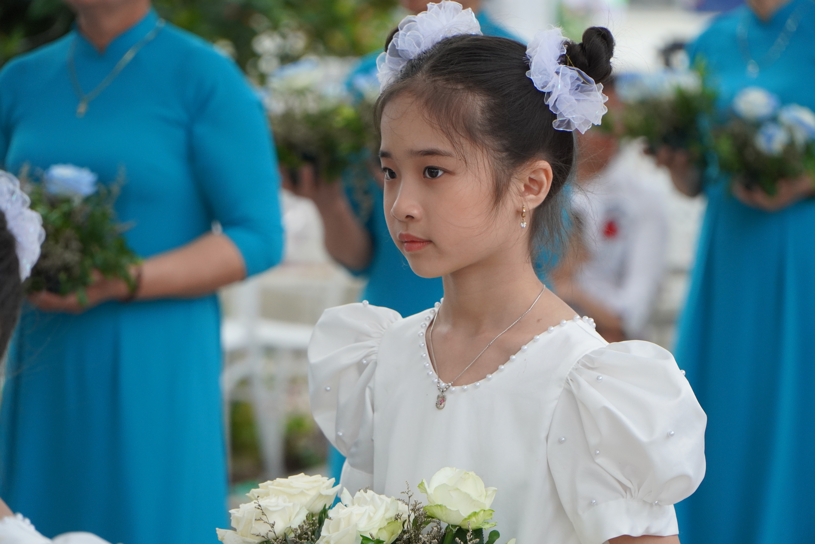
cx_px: 408
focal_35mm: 158
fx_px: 3565
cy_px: 272
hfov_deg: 13.0
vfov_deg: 8.7
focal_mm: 105
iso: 1000
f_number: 4
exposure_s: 1/200
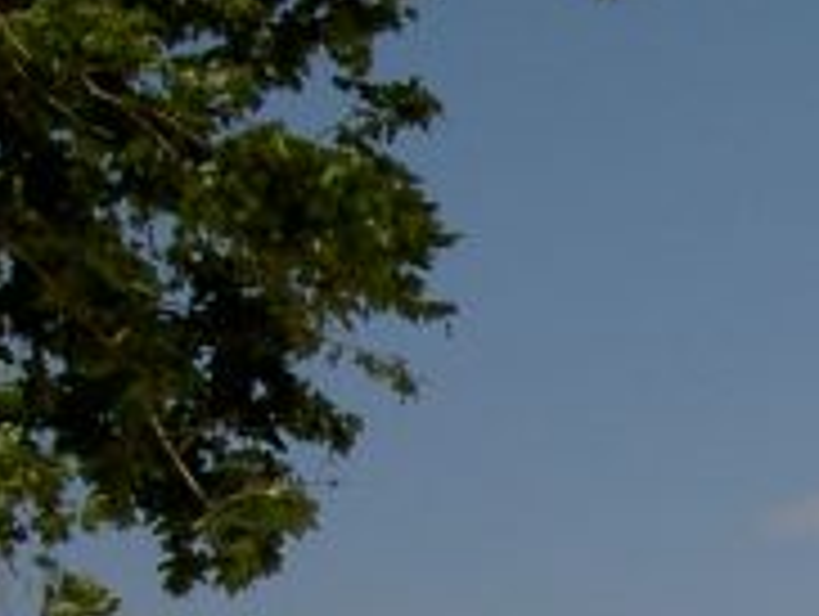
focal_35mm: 171
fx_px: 4051
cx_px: 1418
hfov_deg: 10.9
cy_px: 1106
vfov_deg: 8.4
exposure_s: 1/2000
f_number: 4.7
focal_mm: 8
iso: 100
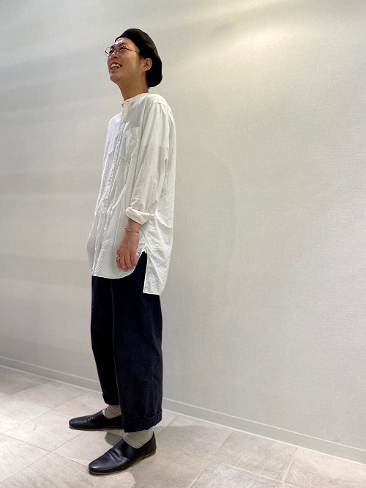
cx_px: 183
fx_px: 366
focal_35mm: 26
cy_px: 244
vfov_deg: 67.3
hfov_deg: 53.1
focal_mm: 4.25
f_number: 1.8
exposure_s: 1/100
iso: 100
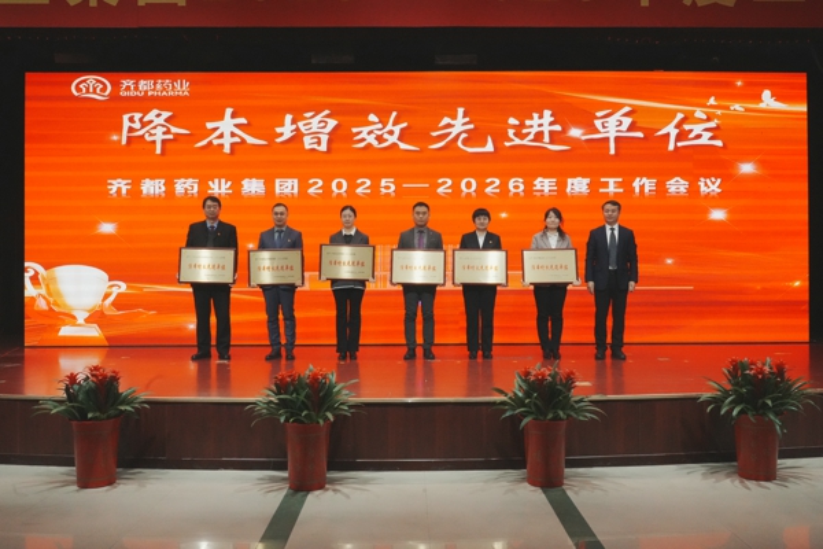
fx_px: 709
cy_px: 274
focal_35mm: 31
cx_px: 412
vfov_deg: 42.3
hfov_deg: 60.3
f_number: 16
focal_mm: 31
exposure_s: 1/320
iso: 12800
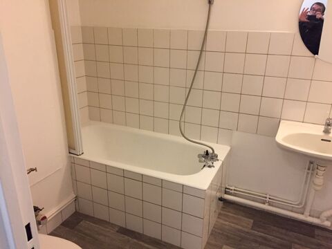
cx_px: 166
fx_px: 278
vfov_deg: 48.2
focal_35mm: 29
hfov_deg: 61.7
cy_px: 124
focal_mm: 4.15
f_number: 2.2
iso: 250
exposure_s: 1/33
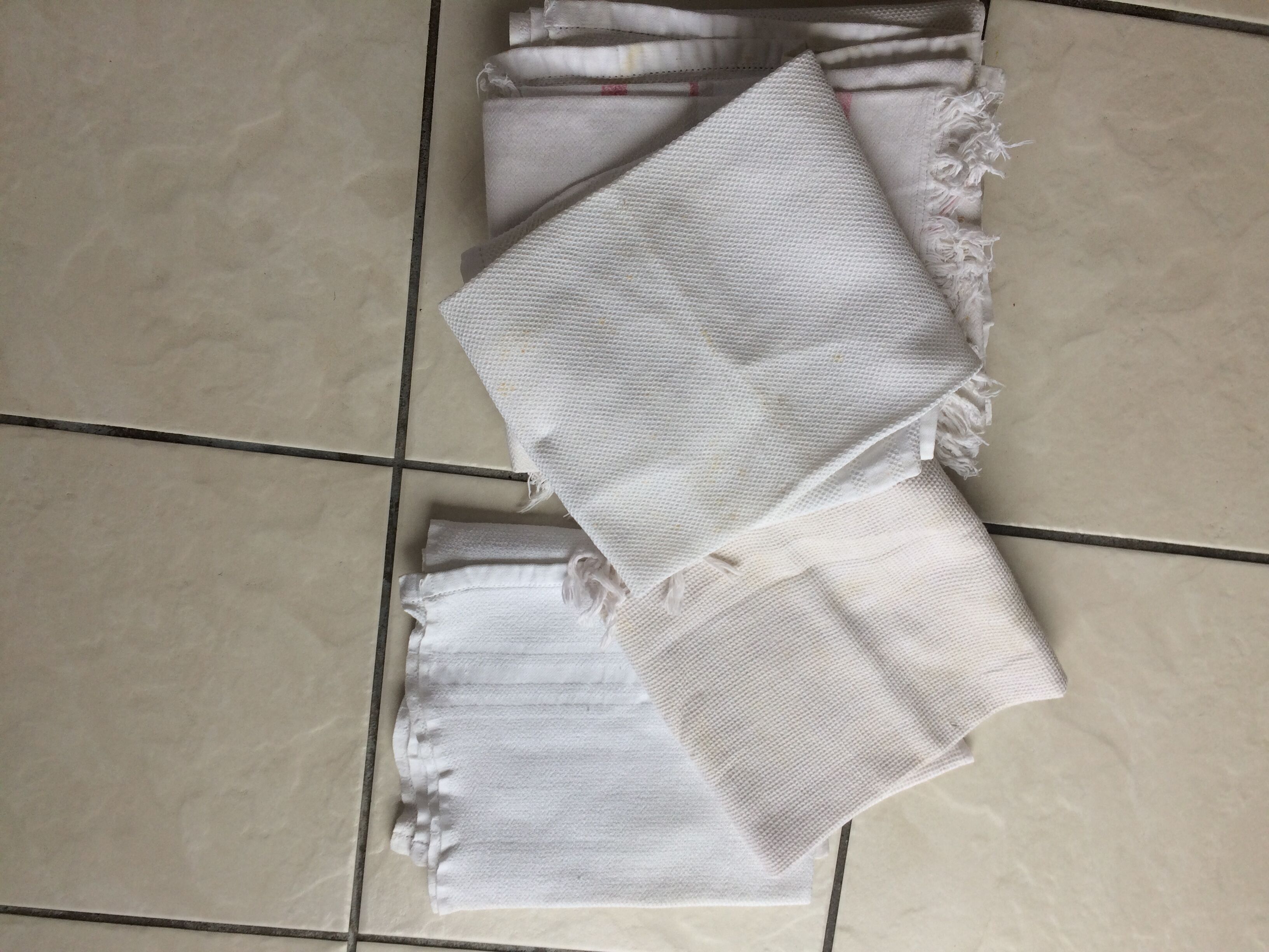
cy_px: 476
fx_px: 1063
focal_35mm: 29
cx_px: 634
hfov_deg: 61.7
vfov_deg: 48.2
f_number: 2.2
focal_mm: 4.15
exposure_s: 1/113
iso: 32
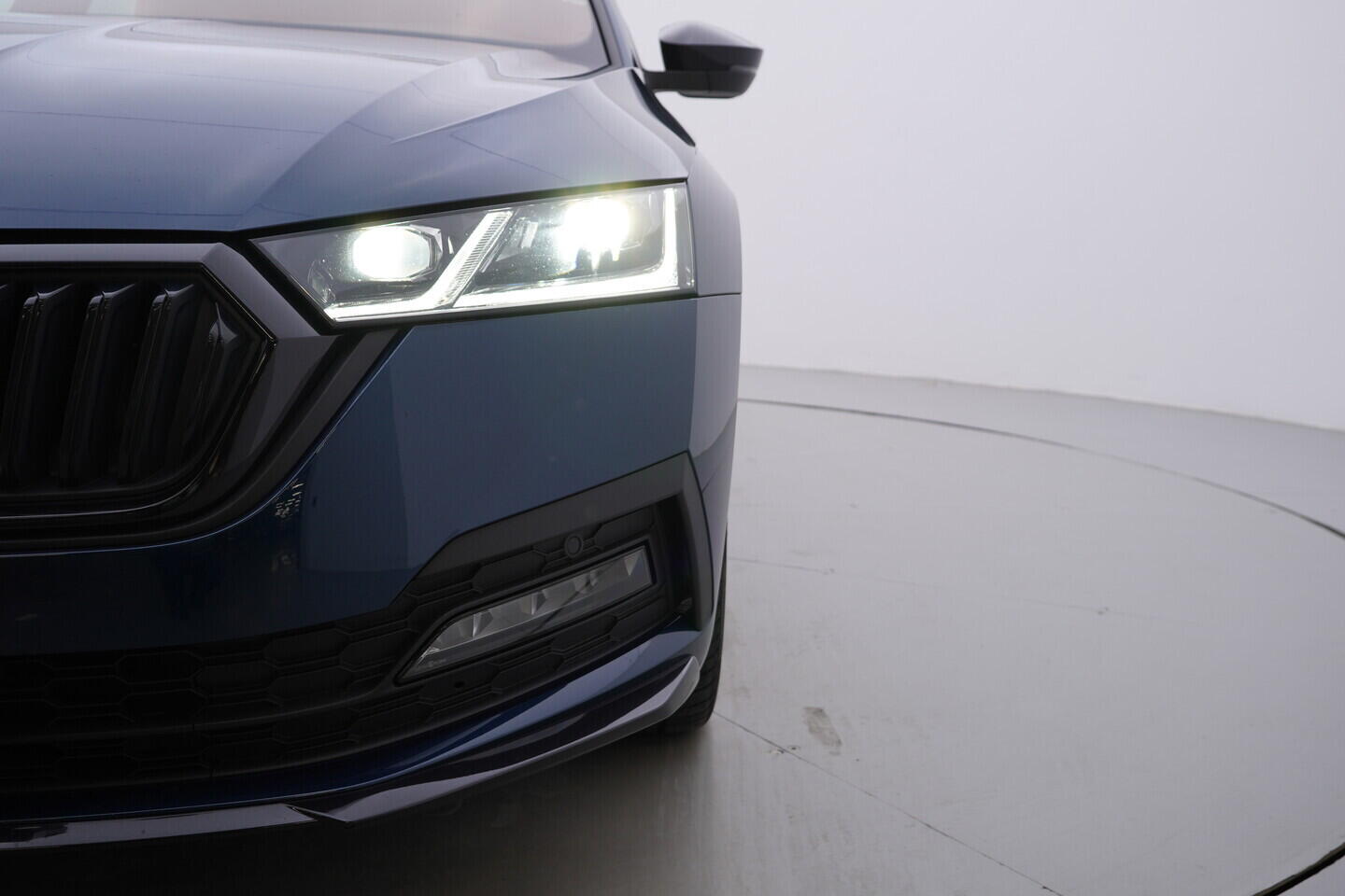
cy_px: 448
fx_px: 1345
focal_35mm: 36
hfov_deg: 53.1
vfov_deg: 36.9
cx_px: 672
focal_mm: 24
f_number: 4
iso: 125
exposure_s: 1/80
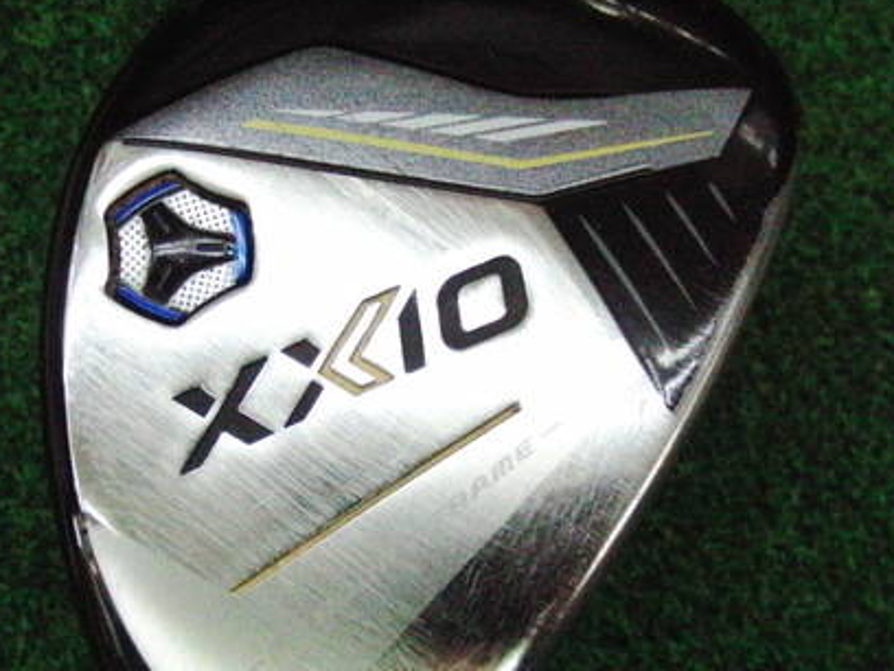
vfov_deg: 25.2
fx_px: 1498
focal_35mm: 58
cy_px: 320
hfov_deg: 33.2
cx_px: 432
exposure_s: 1/800
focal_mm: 6.42
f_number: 3.6
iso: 3200
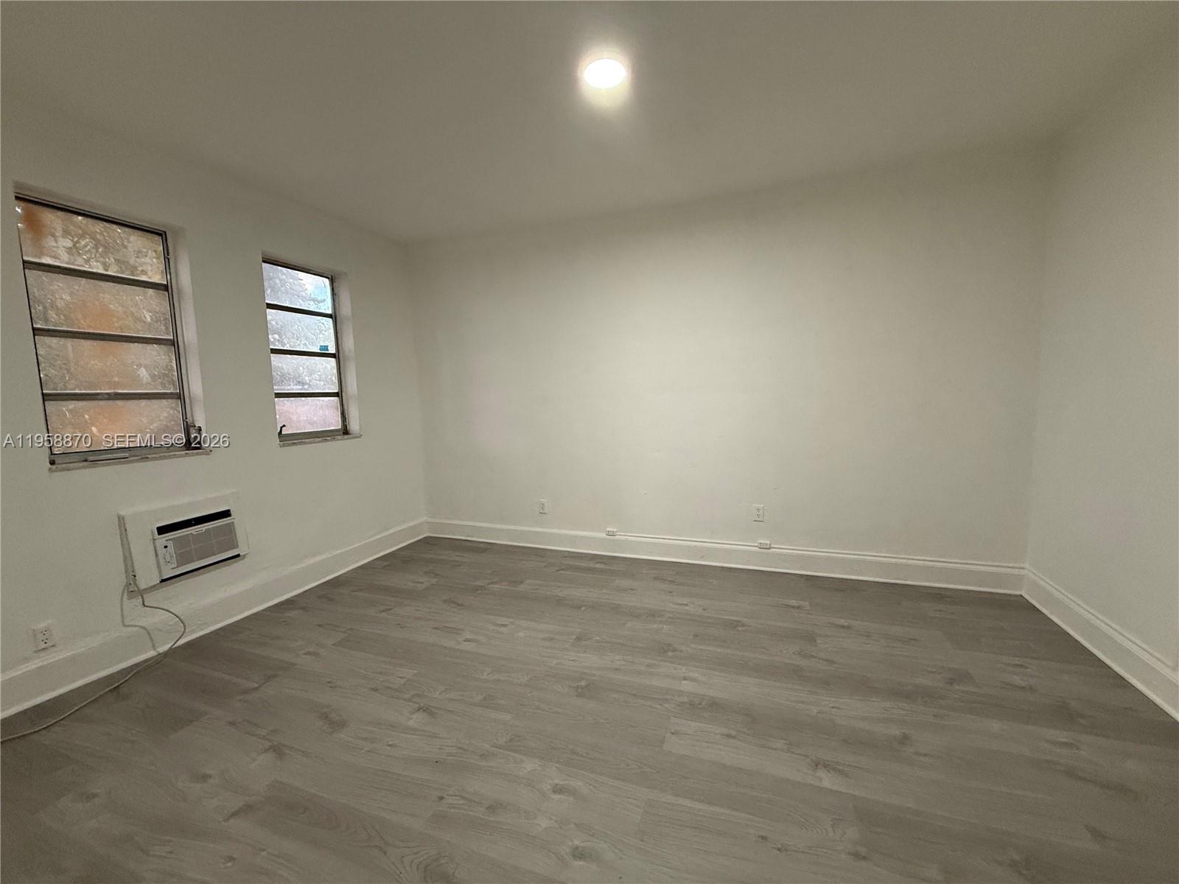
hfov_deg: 102.1
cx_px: 590
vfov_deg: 85.7
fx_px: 477
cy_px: 442
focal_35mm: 14
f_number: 2.2
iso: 320
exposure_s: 1/99
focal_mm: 2.22
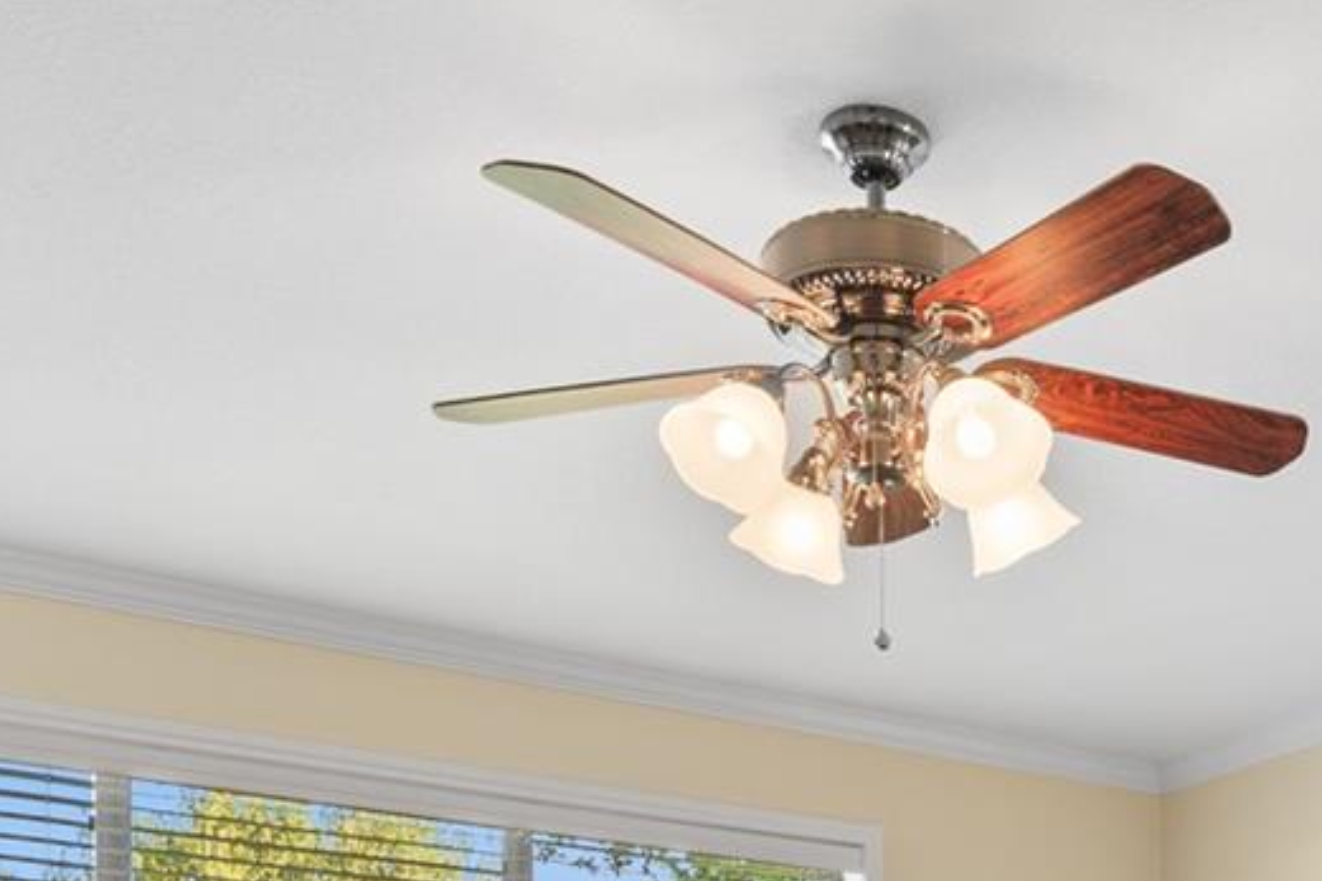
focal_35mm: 55
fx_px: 2019
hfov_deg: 33.8
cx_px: 1248
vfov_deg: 21.0
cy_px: 1301
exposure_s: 1/1.67
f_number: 8
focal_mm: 14
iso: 250
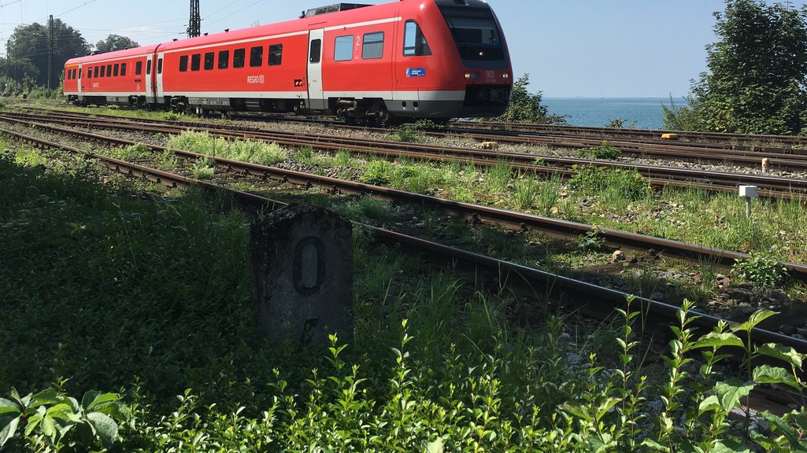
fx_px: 792
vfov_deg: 31.4
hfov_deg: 53.8
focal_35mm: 37
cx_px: 346
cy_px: 115
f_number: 2.2
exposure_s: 1/1789
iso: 25
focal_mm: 4.15
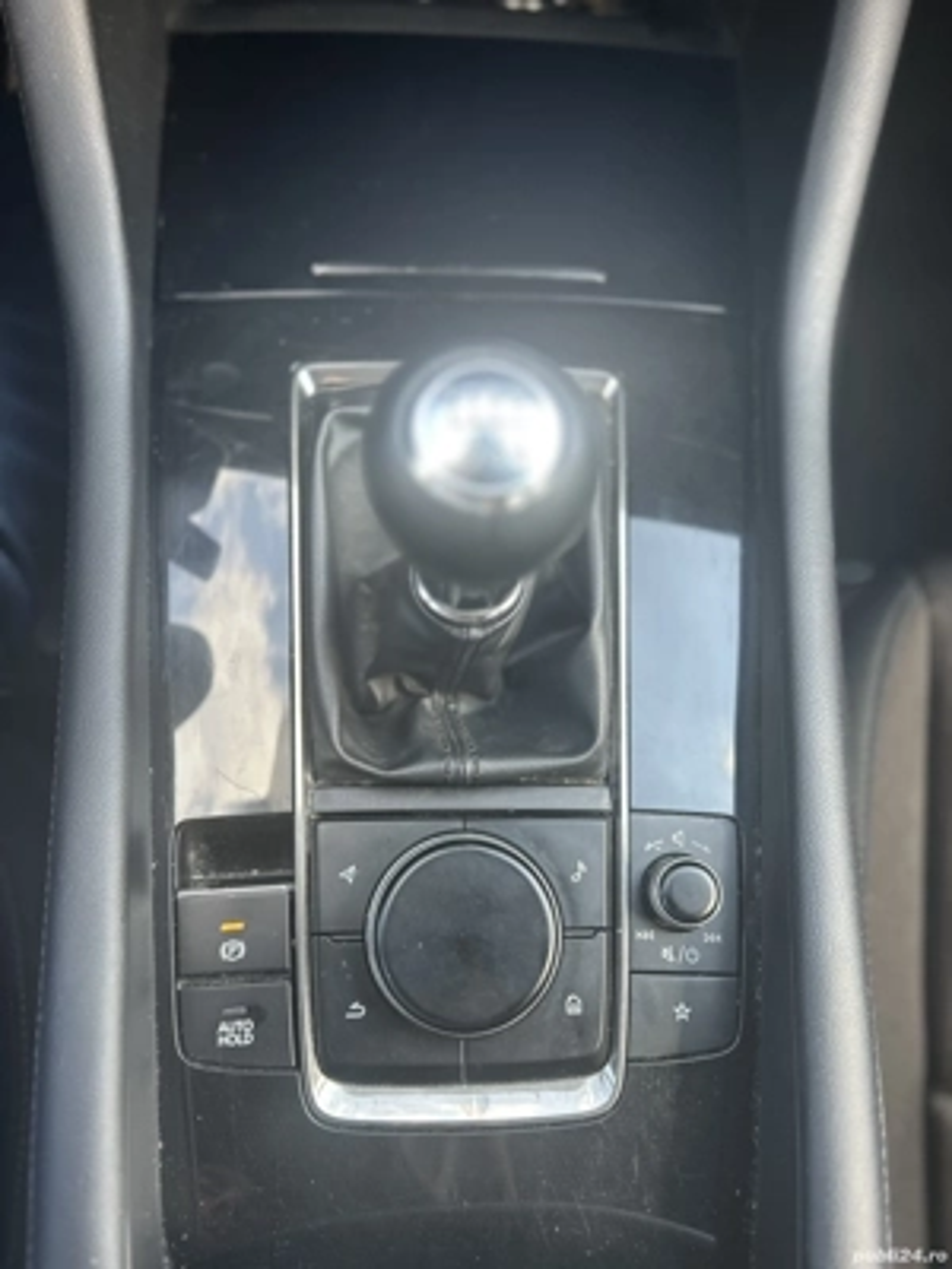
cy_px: 634
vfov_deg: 67.3
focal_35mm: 26
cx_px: 476
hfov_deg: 53.1
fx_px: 953
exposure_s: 1/121
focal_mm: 5.7
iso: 64
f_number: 1.5
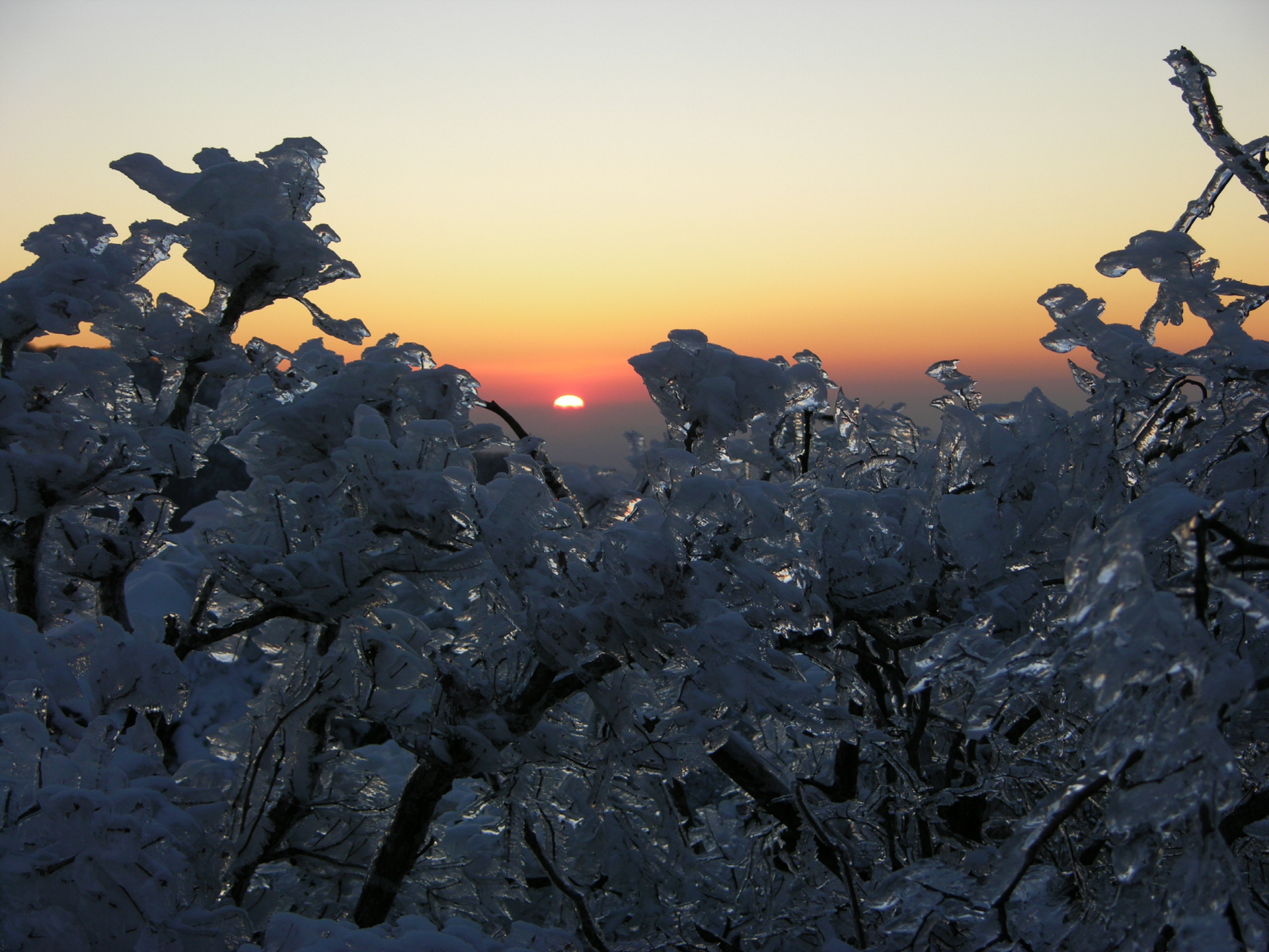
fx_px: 3226
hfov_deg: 22.3
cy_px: 476
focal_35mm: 88
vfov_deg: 16.8
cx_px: 634
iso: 50
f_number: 3.5
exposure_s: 1/66
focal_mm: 22.3
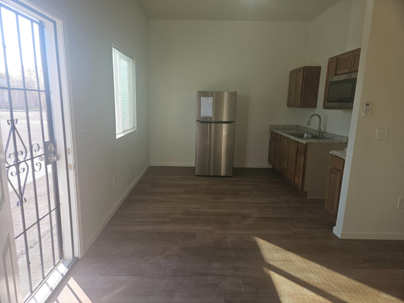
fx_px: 268
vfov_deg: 58.9
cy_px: 152
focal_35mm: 23
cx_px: 202
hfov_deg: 73.9
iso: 25
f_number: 1.8
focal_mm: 5.4
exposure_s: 1/131
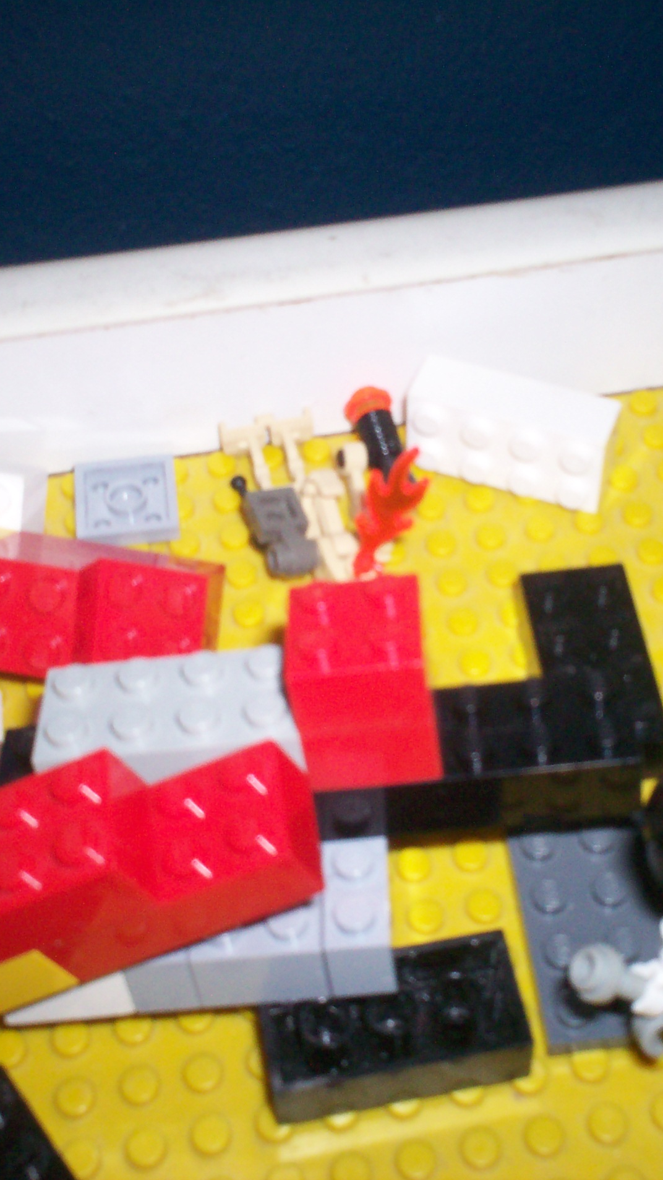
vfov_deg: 39.2
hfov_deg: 22.6
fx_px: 1657
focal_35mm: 53
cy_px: 585
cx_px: 391
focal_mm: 6
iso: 140
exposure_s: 1/60
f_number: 4.5
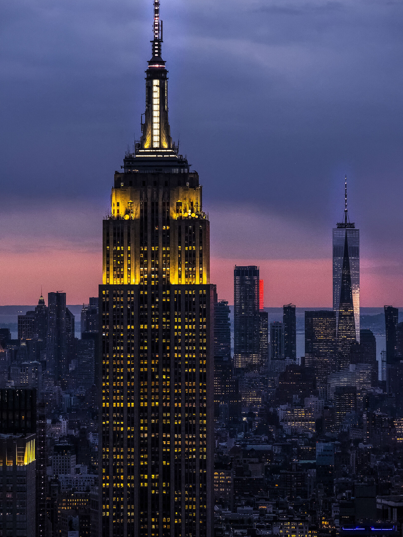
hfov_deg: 9.8
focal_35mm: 152
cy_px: 241
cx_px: 201
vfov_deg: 13.0
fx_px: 2359
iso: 6400
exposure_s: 1/200
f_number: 5.6
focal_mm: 93.2
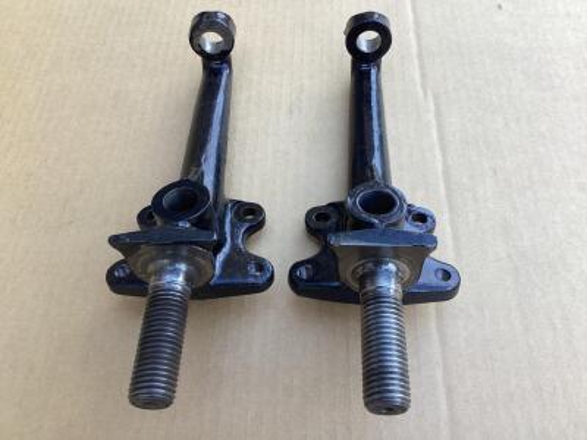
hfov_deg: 58.4
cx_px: 294
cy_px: 220
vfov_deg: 45.4
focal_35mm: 31
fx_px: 526
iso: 32
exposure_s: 1/120
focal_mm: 3.3
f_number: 2.4
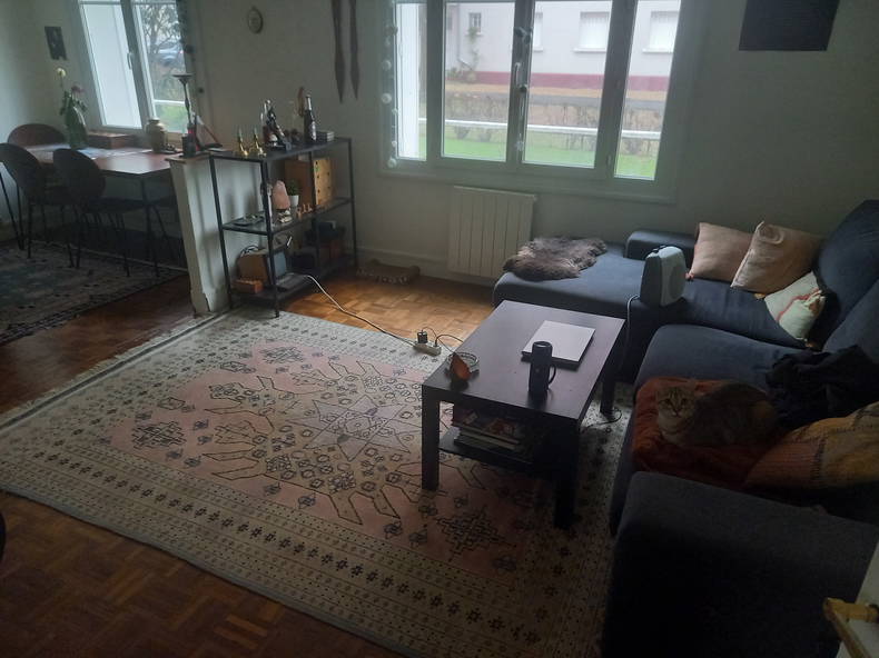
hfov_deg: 69.4
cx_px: 440
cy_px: 329
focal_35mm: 25
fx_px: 635
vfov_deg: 54.9
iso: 640
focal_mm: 4.65
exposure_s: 1/25
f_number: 1.8
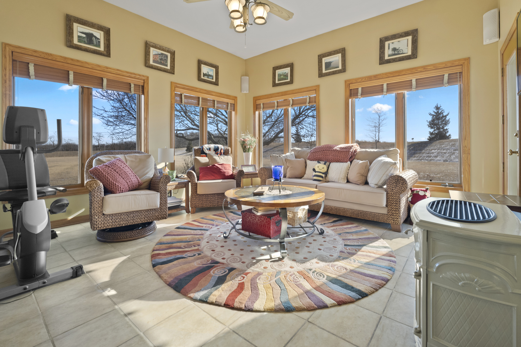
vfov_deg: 72.1
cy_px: 174
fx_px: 239
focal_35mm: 16
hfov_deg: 95.0
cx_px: 260
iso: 1000
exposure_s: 1/30
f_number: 8
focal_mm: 16.5
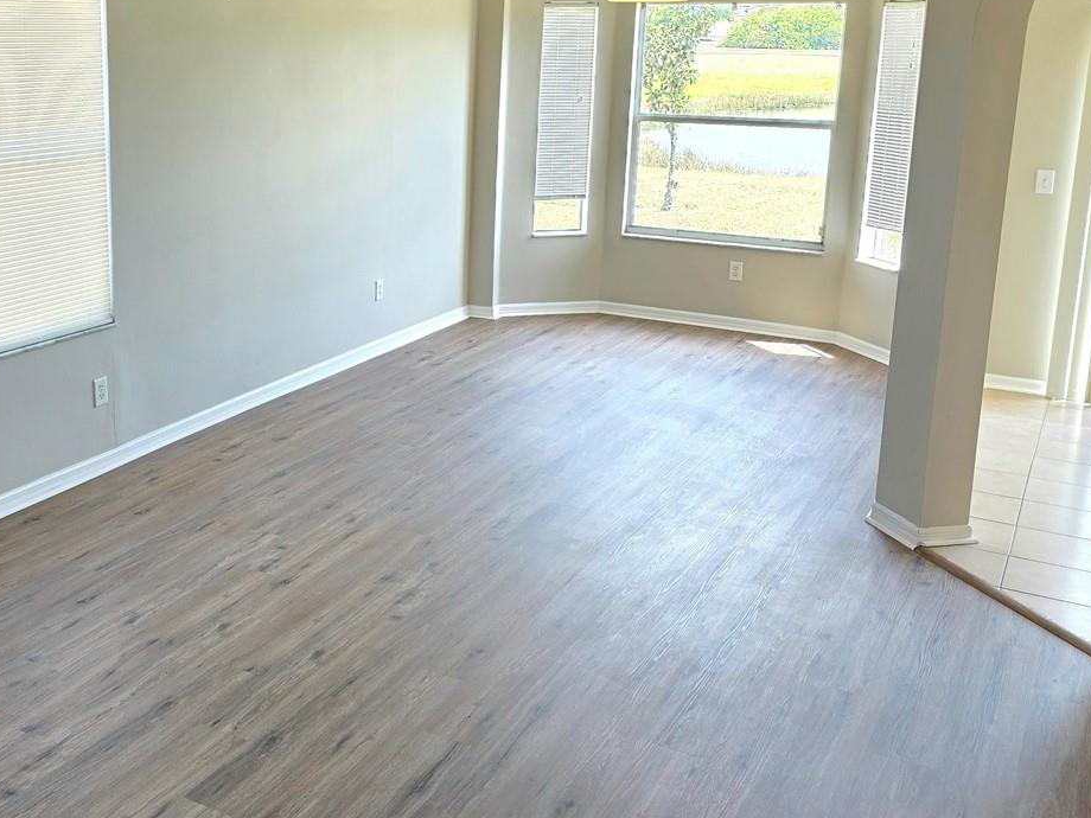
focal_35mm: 40
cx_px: 347
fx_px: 1261
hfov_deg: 45.9
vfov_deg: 35.7
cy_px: 296
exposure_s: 1/182
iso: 80
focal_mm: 6.3
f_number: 1.7
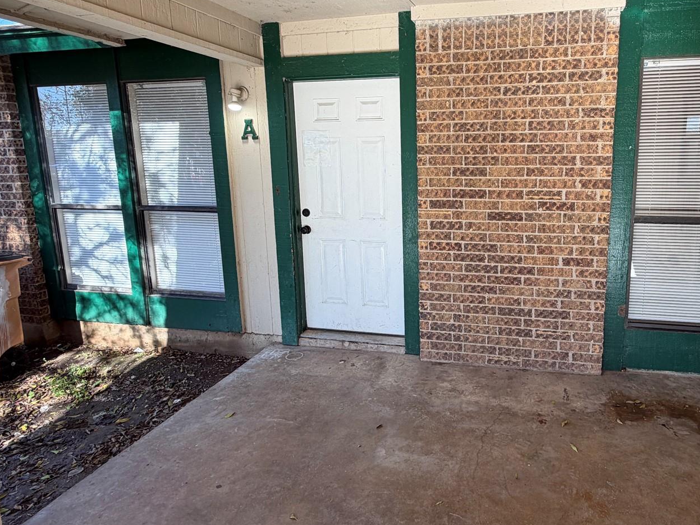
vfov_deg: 58.7
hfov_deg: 72.5
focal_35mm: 23
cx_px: 444
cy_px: 228
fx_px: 465
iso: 32
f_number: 2.2
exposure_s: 1/120
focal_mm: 2.22
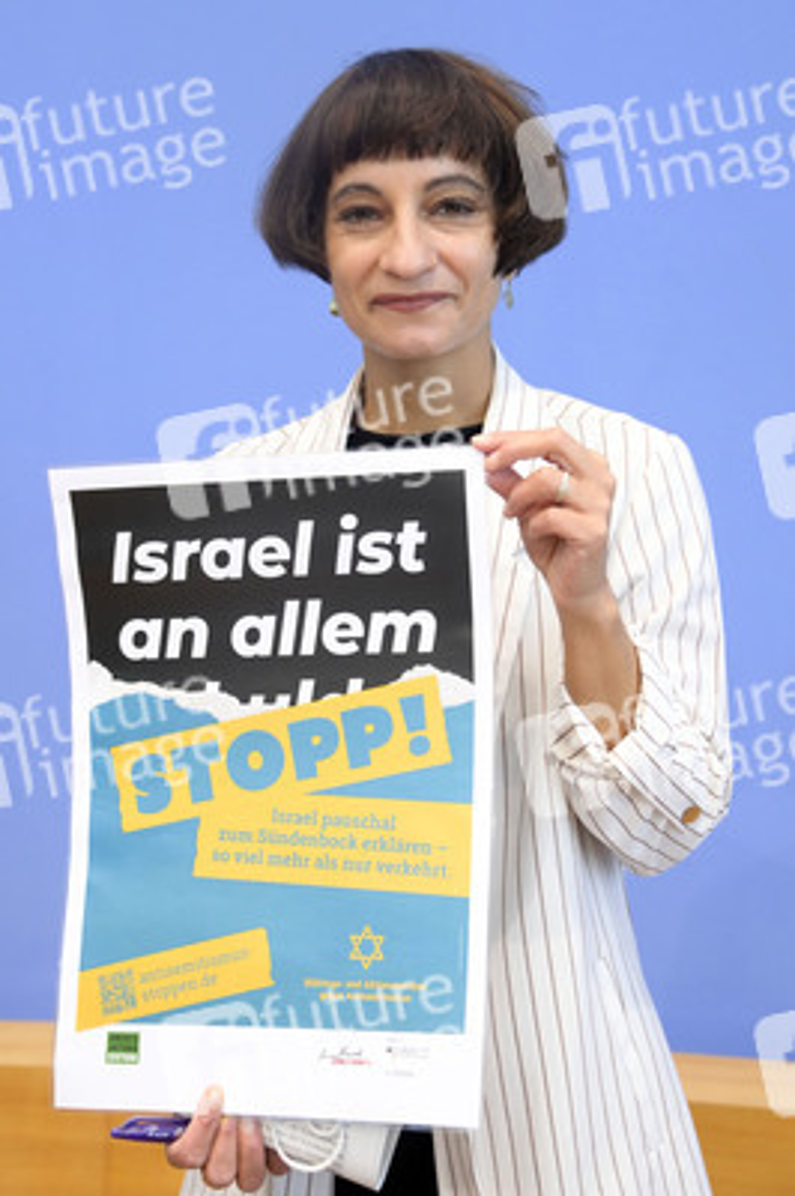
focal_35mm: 62
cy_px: 598
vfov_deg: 32.4
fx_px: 2057
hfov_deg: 21.9
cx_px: 398
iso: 4000
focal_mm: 62
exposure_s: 1/320
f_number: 5
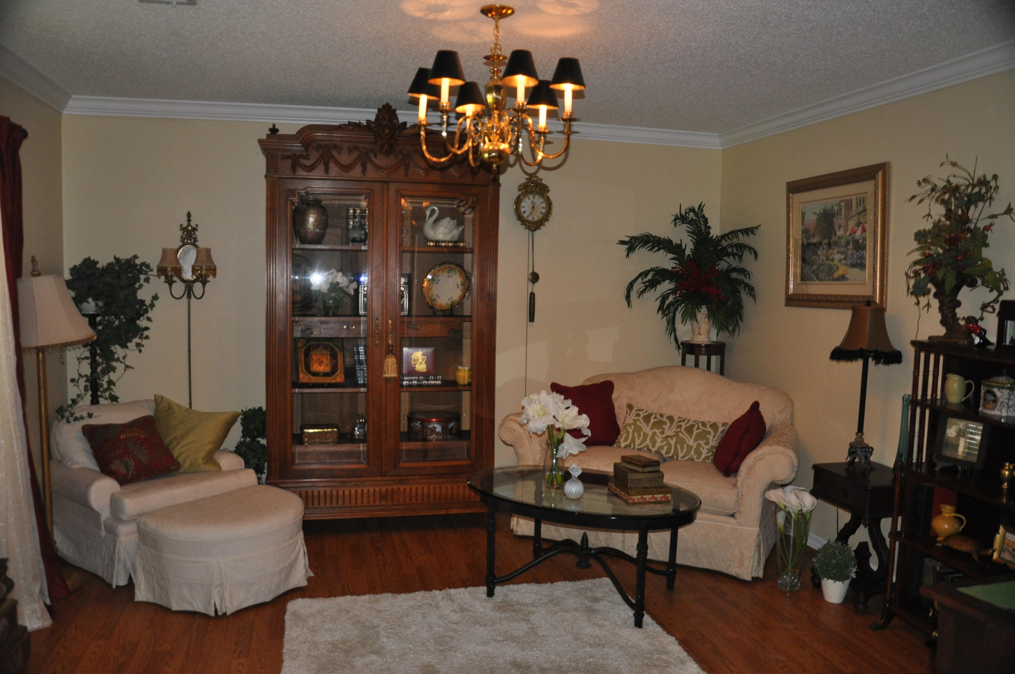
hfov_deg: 67.4
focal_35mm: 27
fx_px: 760
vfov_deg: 47.8
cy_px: 337
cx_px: 508
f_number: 3.5
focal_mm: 18
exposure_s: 1/60
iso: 800
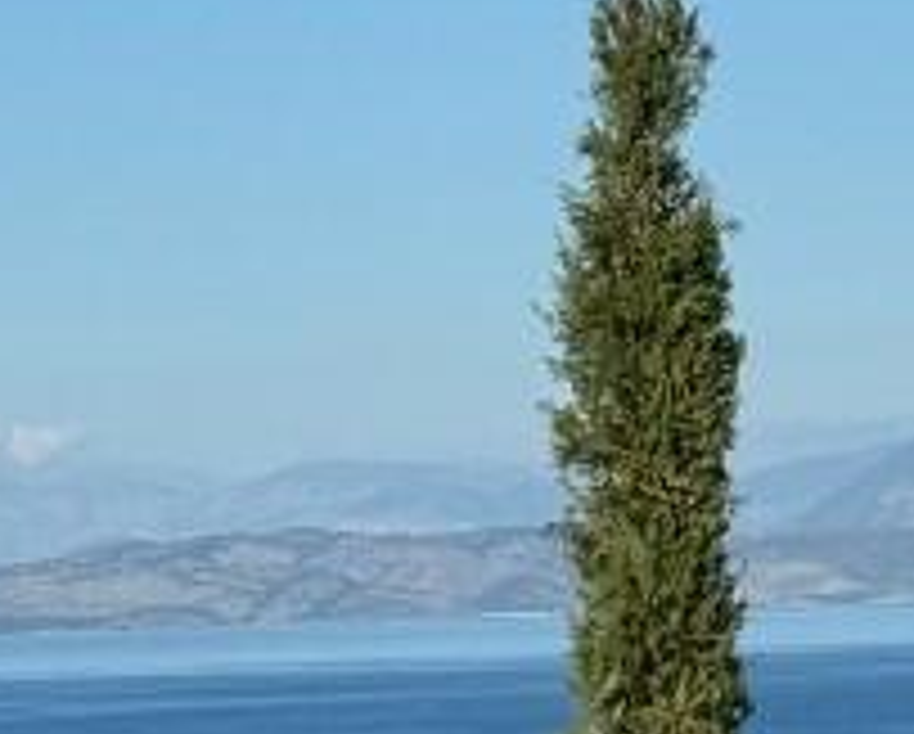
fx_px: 6393
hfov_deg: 8.1
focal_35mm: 236
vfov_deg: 6.6
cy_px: 270
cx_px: 1166
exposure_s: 1/6410
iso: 64
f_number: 1.78
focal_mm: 6.76
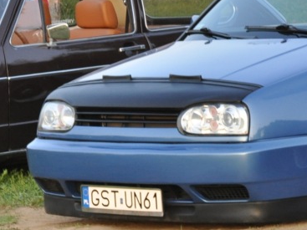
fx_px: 2368
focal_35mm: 267
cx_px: 12
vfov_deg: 5.6
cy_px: 24
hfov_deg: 7.4
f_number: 5.6
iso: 800
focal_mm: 85
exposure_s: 1/200
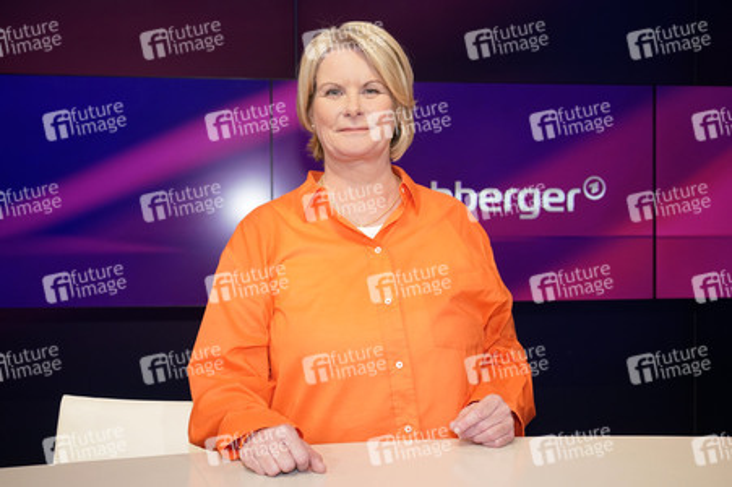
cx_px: 366
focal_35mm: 38
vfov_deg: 35.0
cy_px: 244
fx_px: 772
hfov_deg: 50.7
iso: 2000
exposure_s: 1/160
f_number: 5
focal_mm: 38
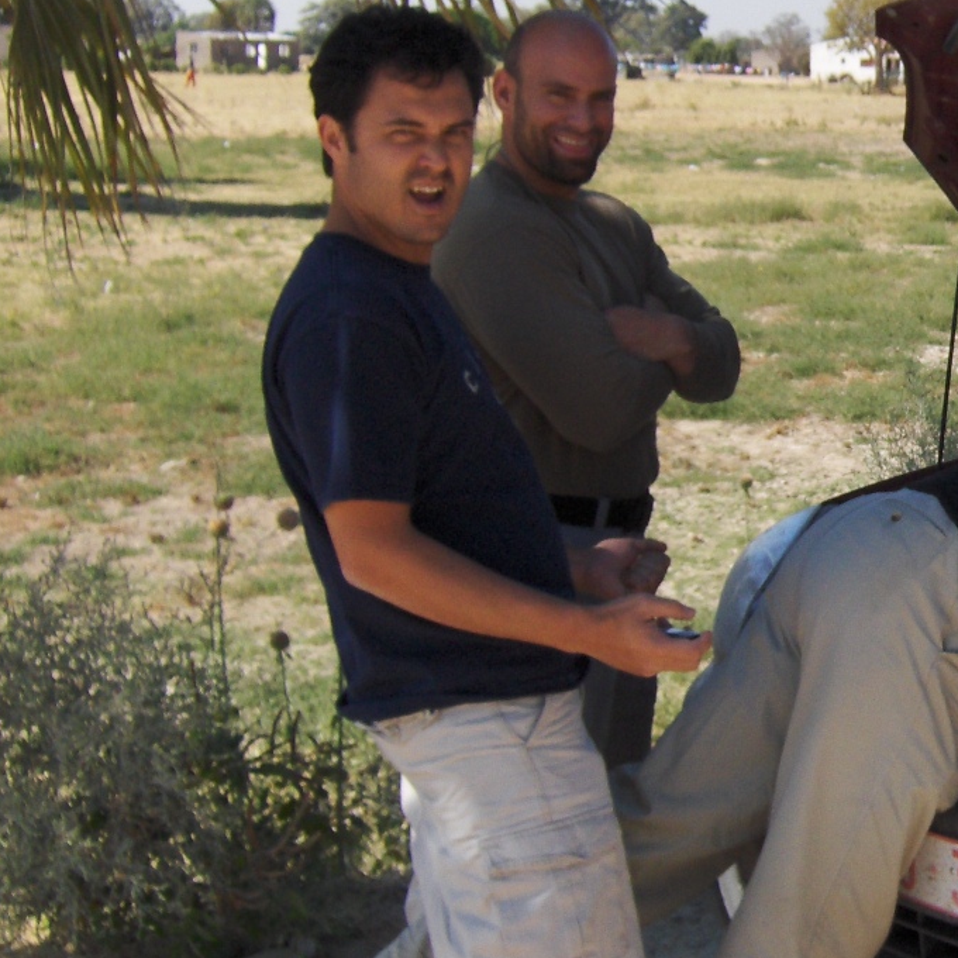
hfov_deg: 20.1
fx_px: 2599
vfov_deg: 20.9
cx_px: 1006
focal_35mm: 83
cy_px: 394
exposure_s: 1/452
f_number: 5.5
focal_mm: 7.5
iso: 100
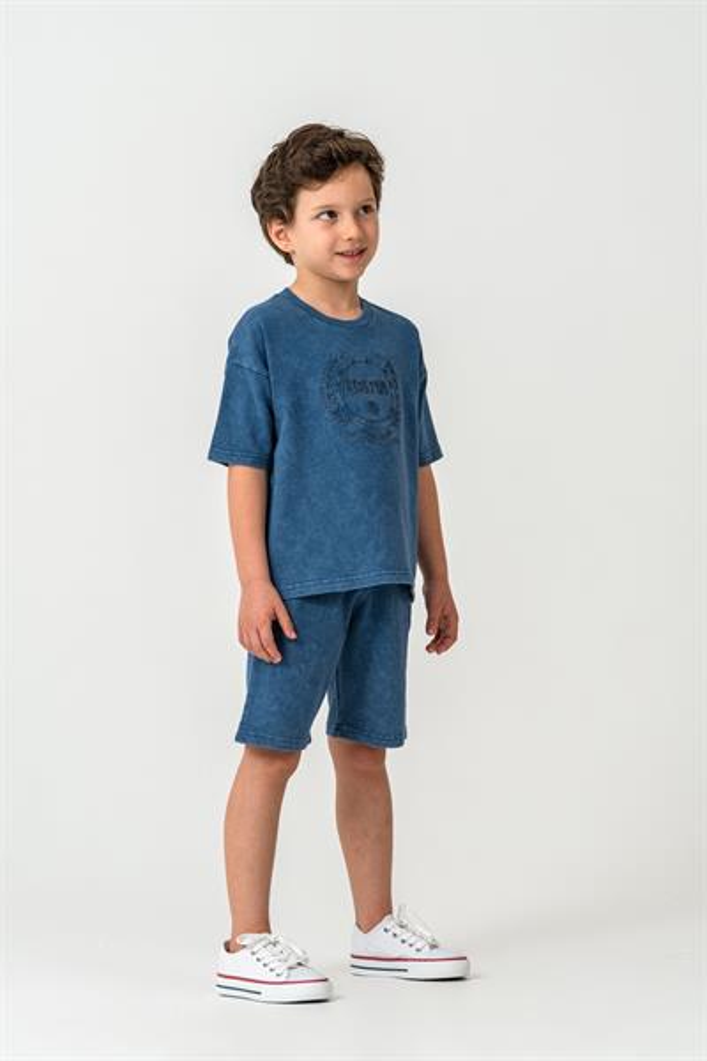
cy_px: 530
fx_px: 3594
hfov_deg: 11.2
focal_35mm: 122
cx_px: 354
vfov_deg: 16.8
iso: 160
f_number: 8
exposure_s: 1/125
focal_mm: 122
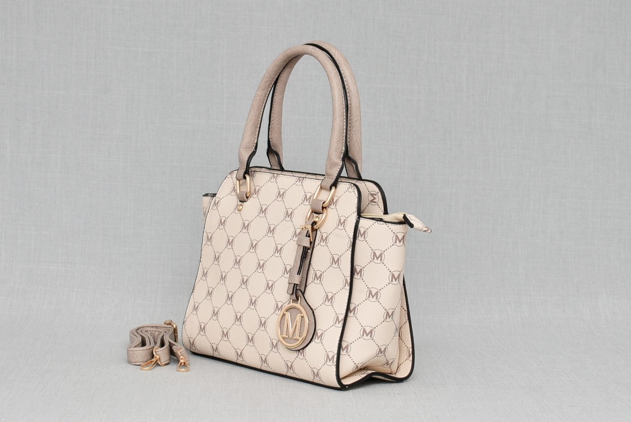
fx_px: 1105
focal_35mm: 63
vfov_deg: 21.6
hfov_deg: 31.9
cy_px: 211
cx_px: 316
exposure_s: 1/60
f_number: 5.6
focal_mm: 42
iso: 100
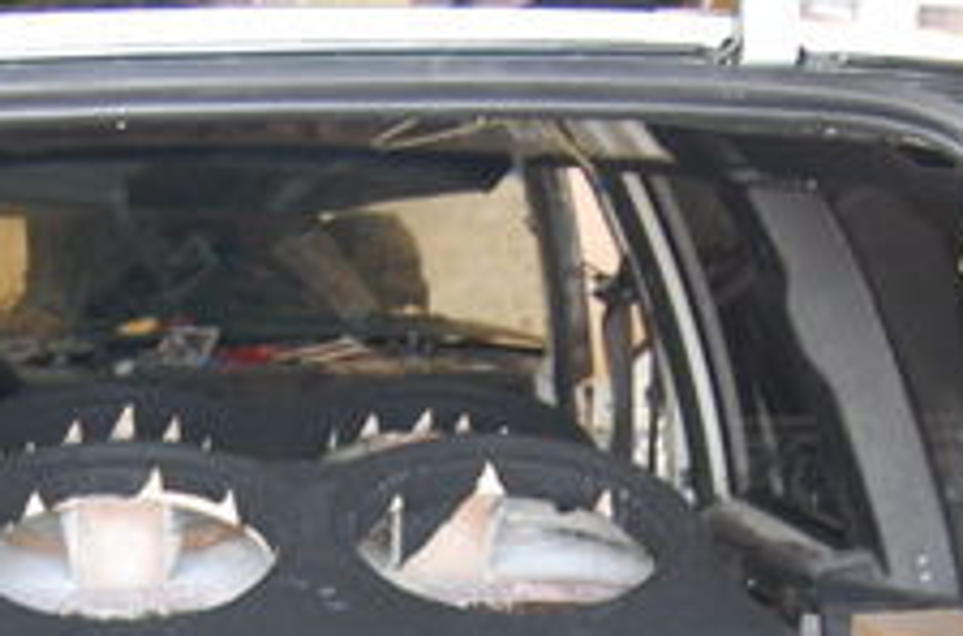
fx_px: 2747
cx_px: 129
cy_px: 872
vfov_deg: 12.7
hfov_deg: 19.6
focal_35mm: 103
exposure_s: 1/20
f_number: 4
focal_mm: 24
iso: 800
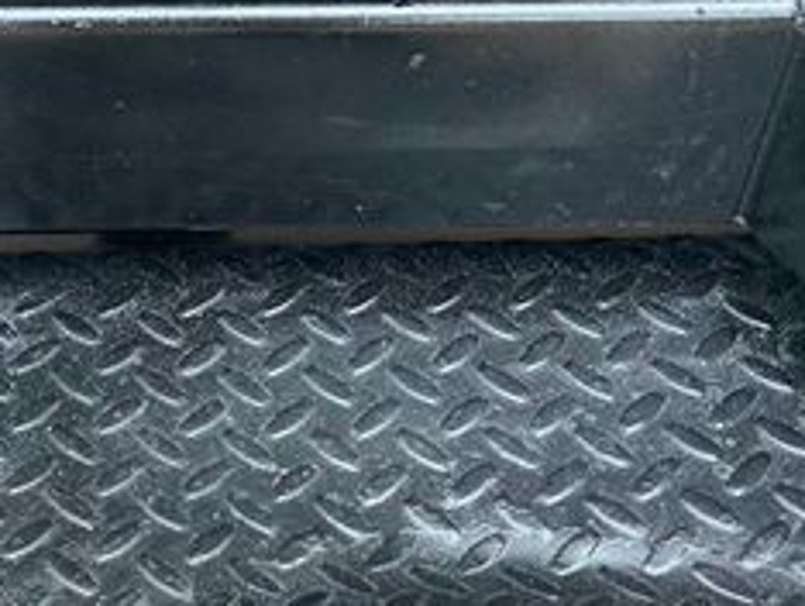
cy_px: 640
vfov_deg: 20.0
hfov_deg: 26.6
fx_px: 1653
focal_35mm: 71
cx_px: 107
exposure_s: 1/130
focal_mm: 5.7
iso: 40
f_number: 1.5
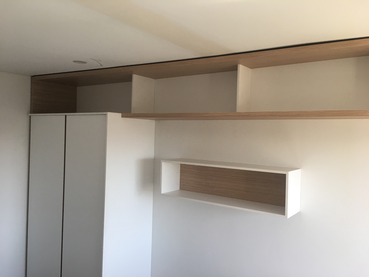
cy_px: 138
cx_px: 184
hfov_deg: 61.7
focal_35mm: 29
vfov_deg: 48.2
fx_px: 309
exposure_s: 1/33
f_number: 2.2
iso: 32
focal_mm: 4.15
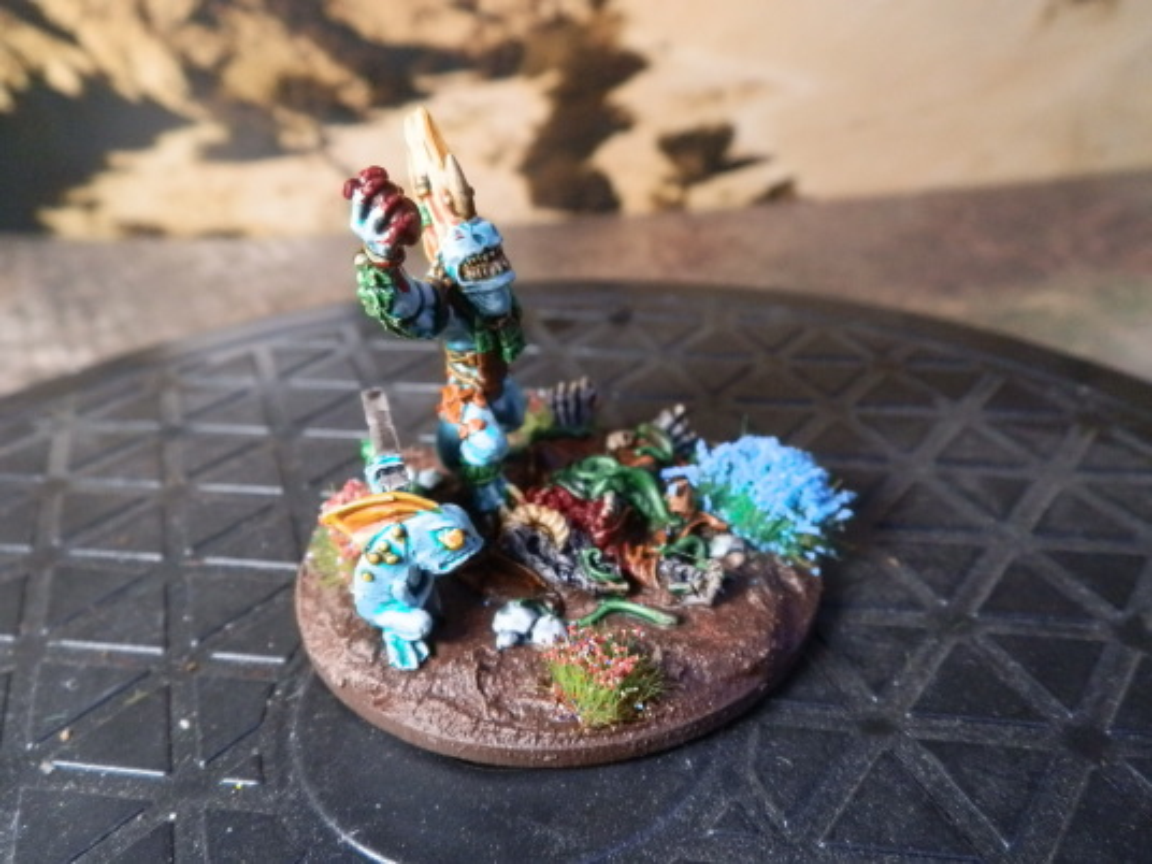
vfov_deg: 49.7
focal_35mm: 28
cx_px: 576
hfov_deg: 63.4
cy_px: 432
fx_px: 932
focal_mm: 5
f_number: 3.1
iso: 400
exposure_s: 1/160
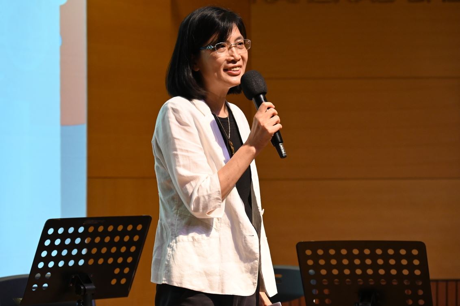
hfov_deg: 19.5
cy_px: 153
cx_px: 230
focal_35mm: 105
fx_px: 1341
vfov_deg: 13.0
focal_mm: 105
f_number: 6.3
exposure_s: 1/125
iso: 3200
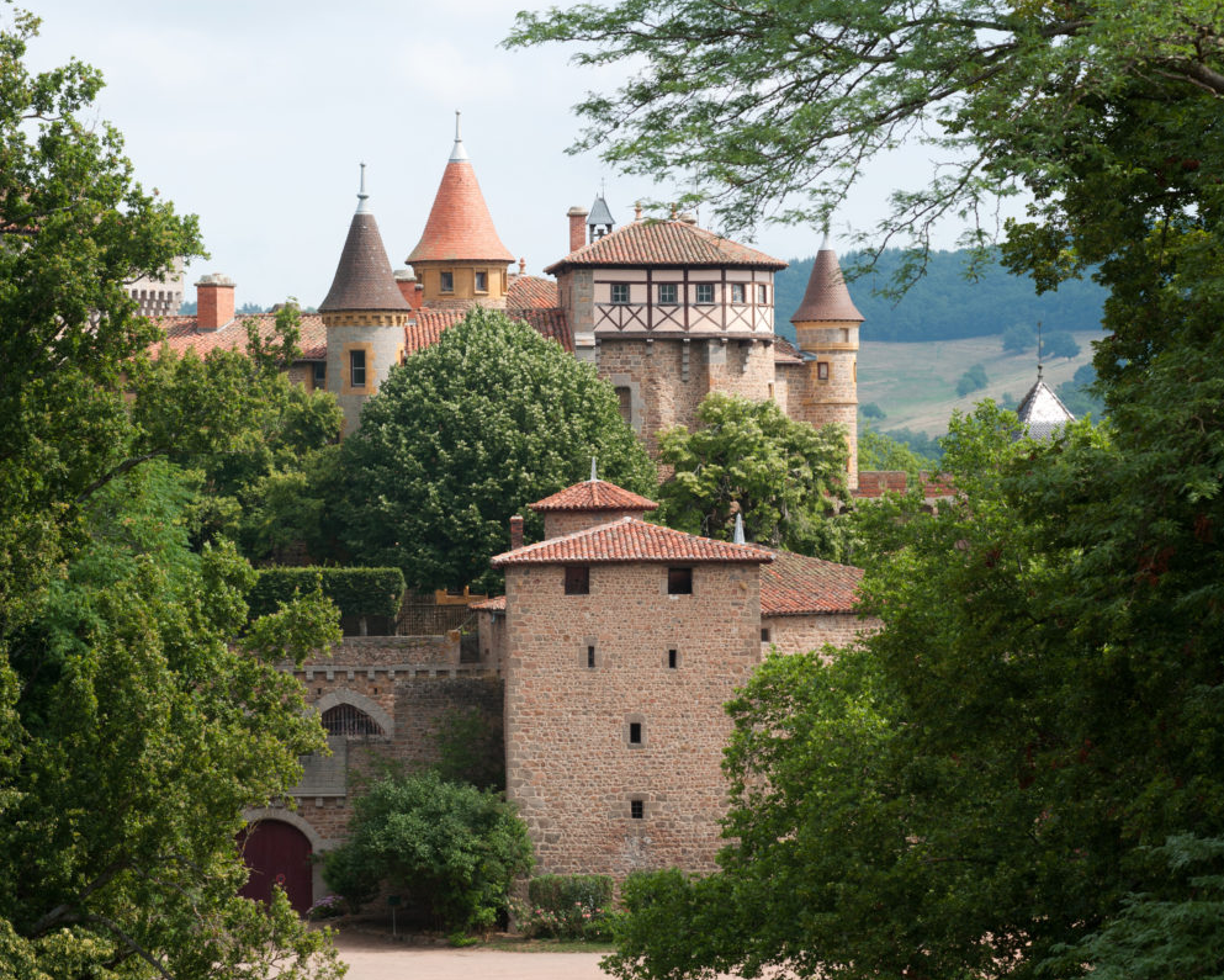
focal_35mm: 127
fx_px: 4602
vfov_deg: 12.2
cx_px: 621
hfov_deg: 15.2
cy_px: 491
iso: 200
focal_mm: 112
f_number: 8
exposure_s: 1/250
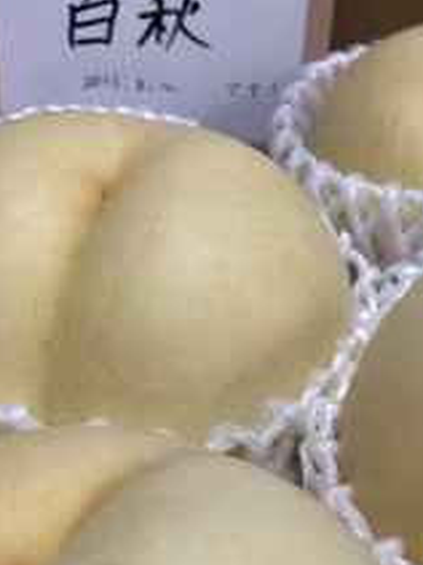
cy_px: 426
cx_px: 311
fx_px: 864
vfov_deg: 35.4
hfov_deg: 27.2
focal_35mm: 53
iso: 32
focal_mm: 3.99
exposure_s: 1/33
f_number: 1.8
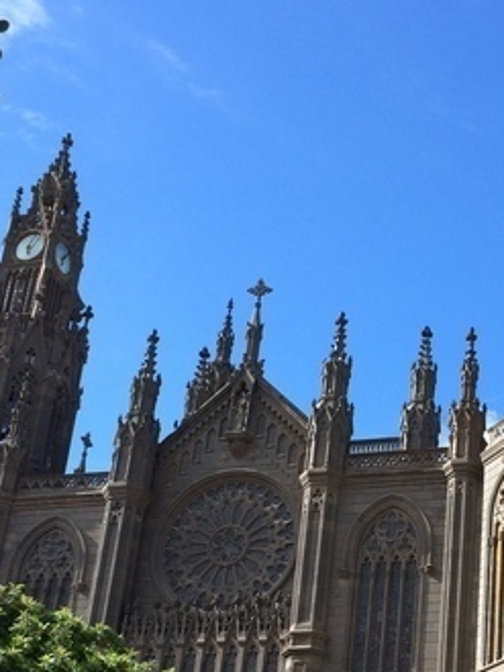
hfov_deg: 20.7
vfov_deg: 27.5
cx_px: 439
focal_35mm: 70
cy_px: 488
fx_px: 1358
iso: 32
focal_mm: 4.12
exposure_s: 1/933
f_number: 2.2
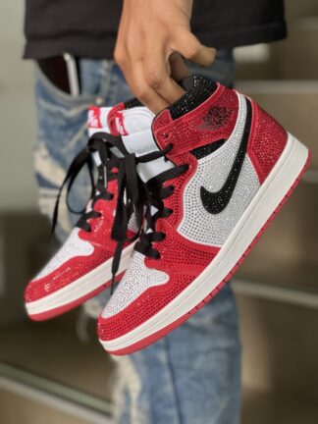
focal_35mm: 77
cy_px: 212
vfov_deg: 25.3
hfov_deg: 19.1
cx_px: 159
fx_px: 943
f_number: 2.8
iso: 160
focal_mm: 9
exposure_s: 1/60
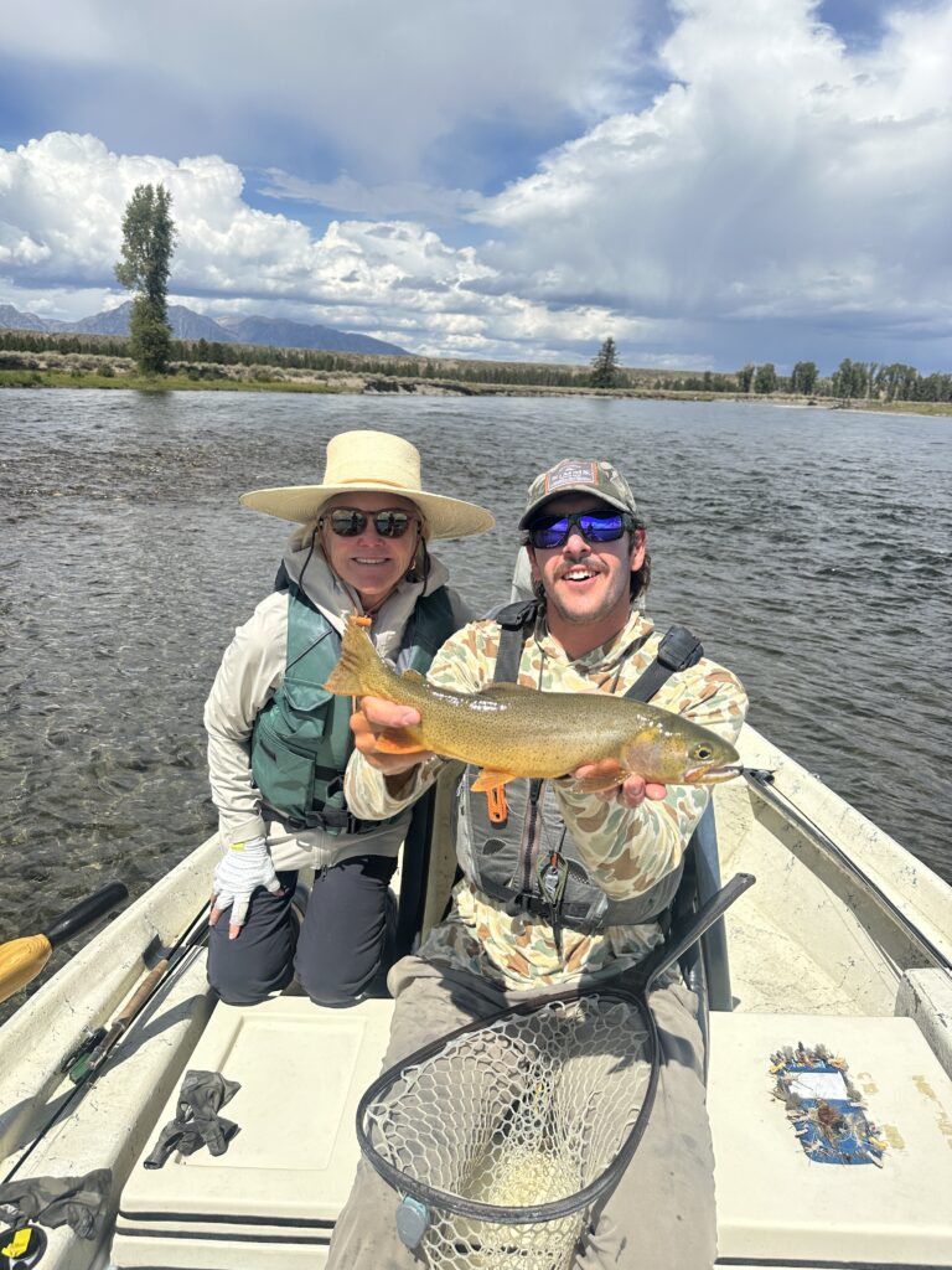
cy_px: 635
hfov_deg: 56.8
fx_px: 880
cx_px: 476
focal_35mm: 24
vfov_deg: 71.6
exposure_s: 1/7042
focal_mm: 6.86
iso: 80
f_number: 1.78
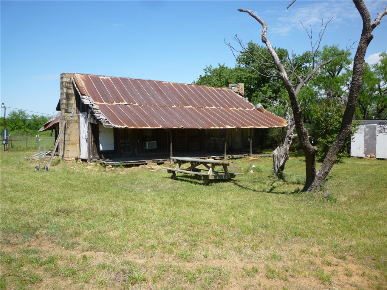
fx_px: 324
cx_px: 194
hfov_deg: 61.7
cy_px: 145
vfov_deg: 48.2
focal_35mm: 29
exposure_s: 1/500
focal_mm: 5.2
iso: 80
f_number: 4
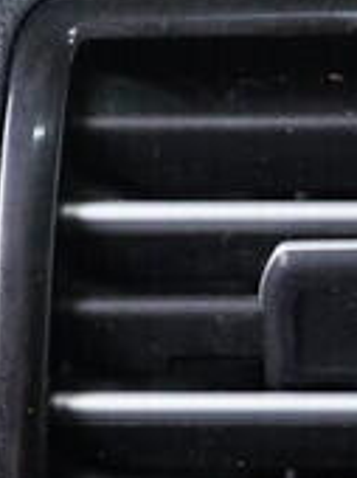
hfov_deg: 7.0
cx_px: 523
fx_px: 2881
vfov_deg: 9.5
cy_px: 308
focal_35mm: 209
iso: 800
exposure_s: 1/40
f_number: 2.8
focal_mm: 24
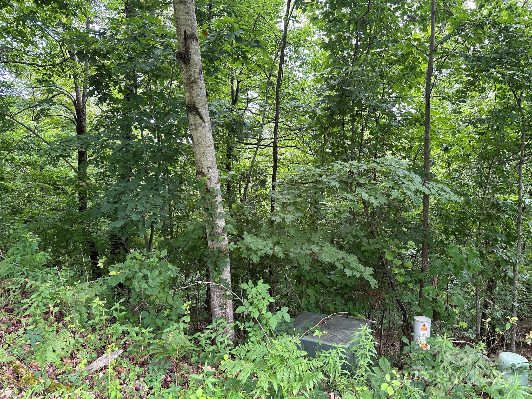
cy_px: 200
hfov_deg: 71.6
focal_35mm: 24
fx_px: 369
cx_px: 266
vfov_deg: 56.8
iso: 125
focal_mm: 6.86
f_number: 1.78
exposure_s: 1/121
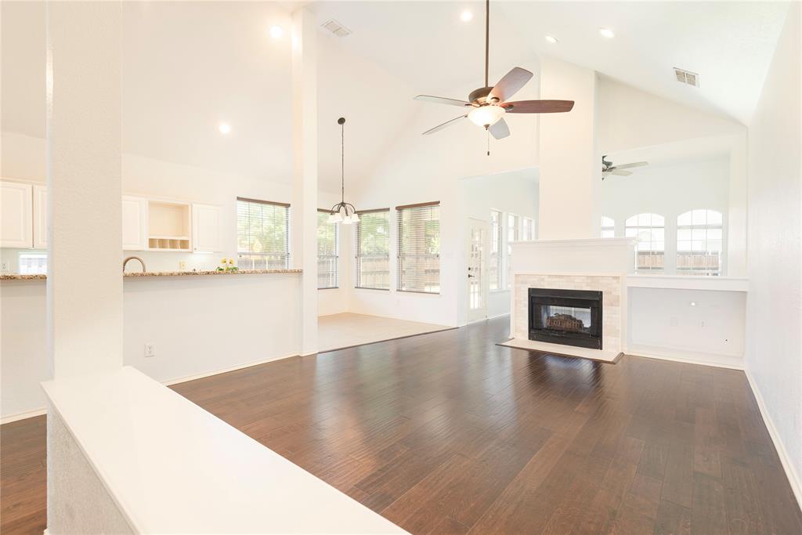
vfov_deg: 73.8
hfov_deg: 96.7
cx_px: 401
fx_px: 356
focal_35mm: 16
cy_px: 268
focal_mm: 16
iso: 100
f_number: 7.1
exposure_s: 1/5
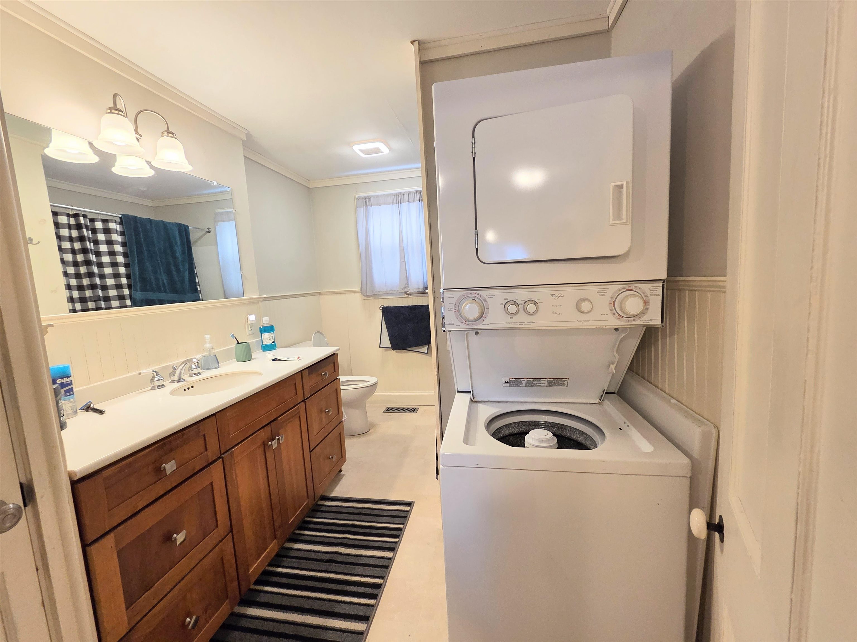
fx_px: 322
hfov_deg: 106.2
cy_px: 321
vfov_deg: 89.9
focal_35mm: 13
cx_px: 428
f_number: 2.2
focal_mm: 2.2
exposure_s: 1/60
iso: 250
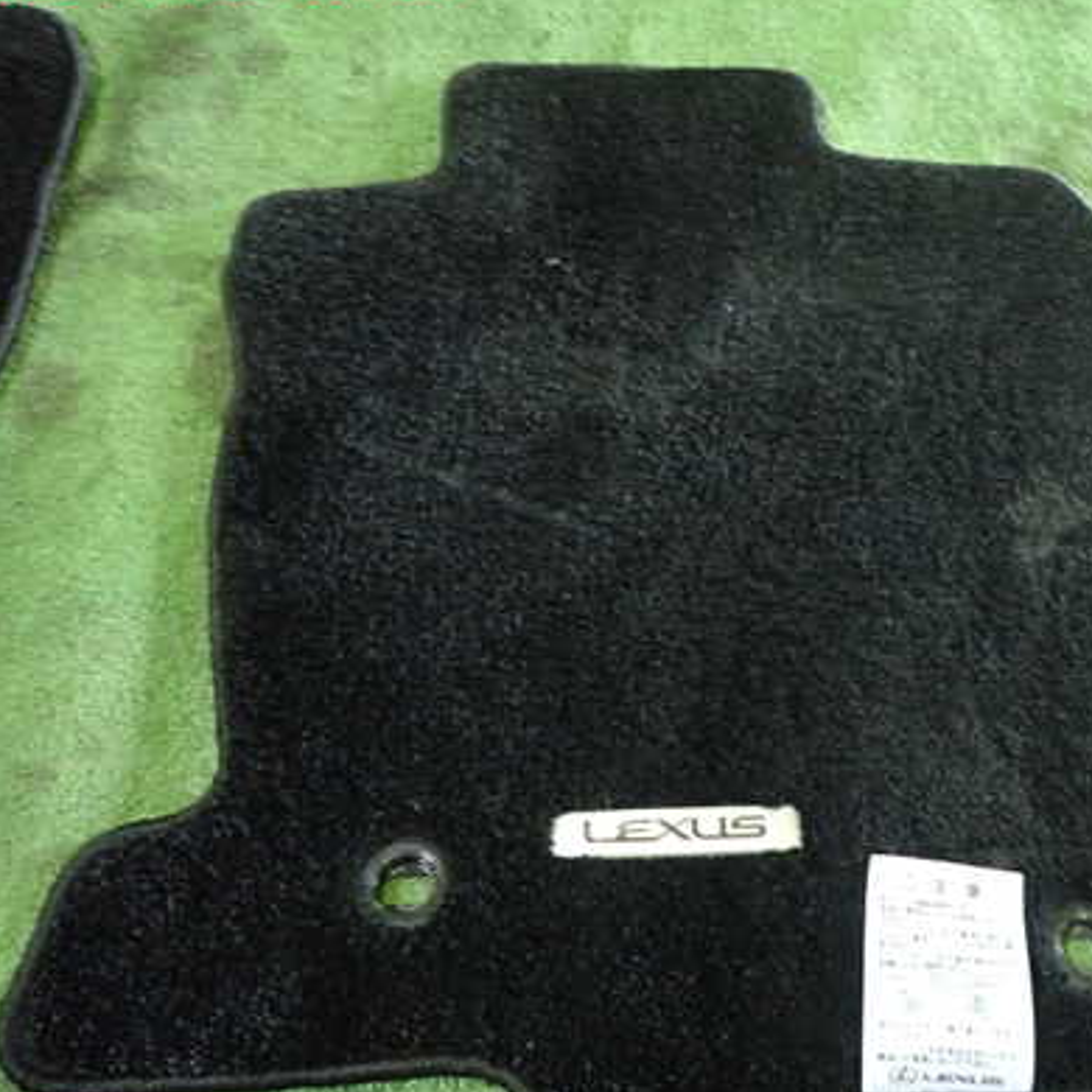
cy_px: 571
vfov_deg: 48.4
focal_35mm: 34
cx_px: 784
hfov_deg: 47.1
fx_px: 1213
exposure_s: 1/30
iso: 800
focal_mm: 4.5
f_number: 2
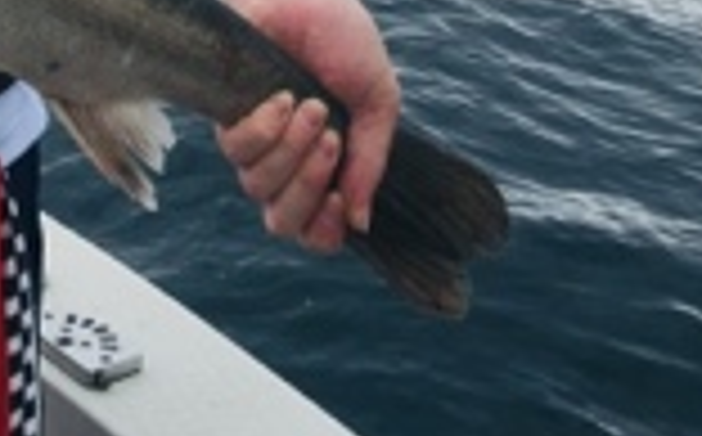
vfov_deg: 14.5
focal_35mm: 79
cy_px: -351
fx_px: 1509
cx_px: 104
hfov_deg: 25.6
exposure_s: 1/962
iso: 25
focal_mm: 4.15
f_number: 2.2
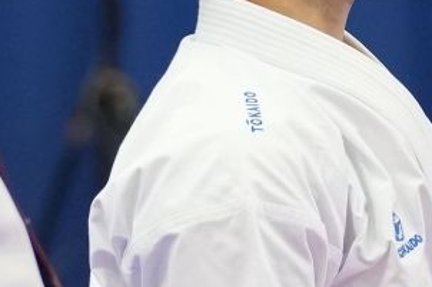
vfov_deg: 1.2
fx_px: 13804
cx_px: 210
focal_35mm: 1151
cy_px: 290
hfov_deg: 1.8
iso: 1600
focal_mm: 129
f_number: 2.8
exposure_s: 1/500
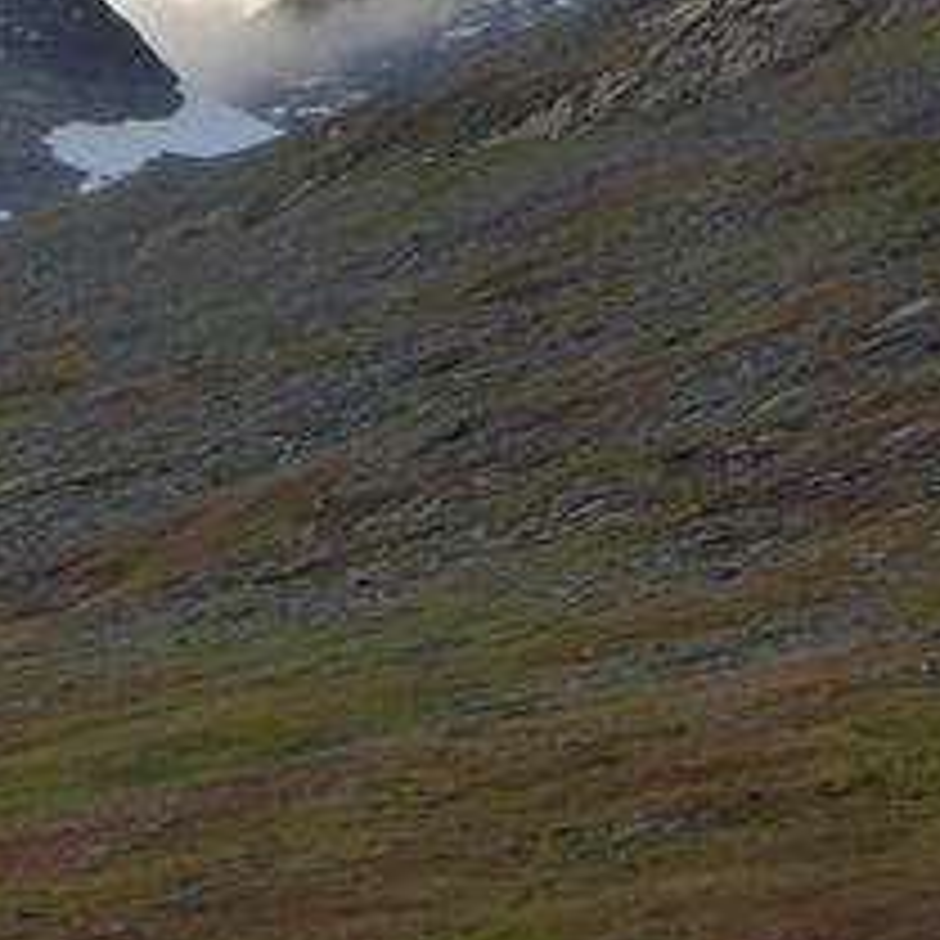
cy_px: 427
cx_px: -196
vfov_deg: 12.0
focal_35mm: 146
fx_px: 4485
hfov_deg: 11.7
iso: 125
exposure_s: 1/125
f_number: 2.8
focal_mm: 9.8
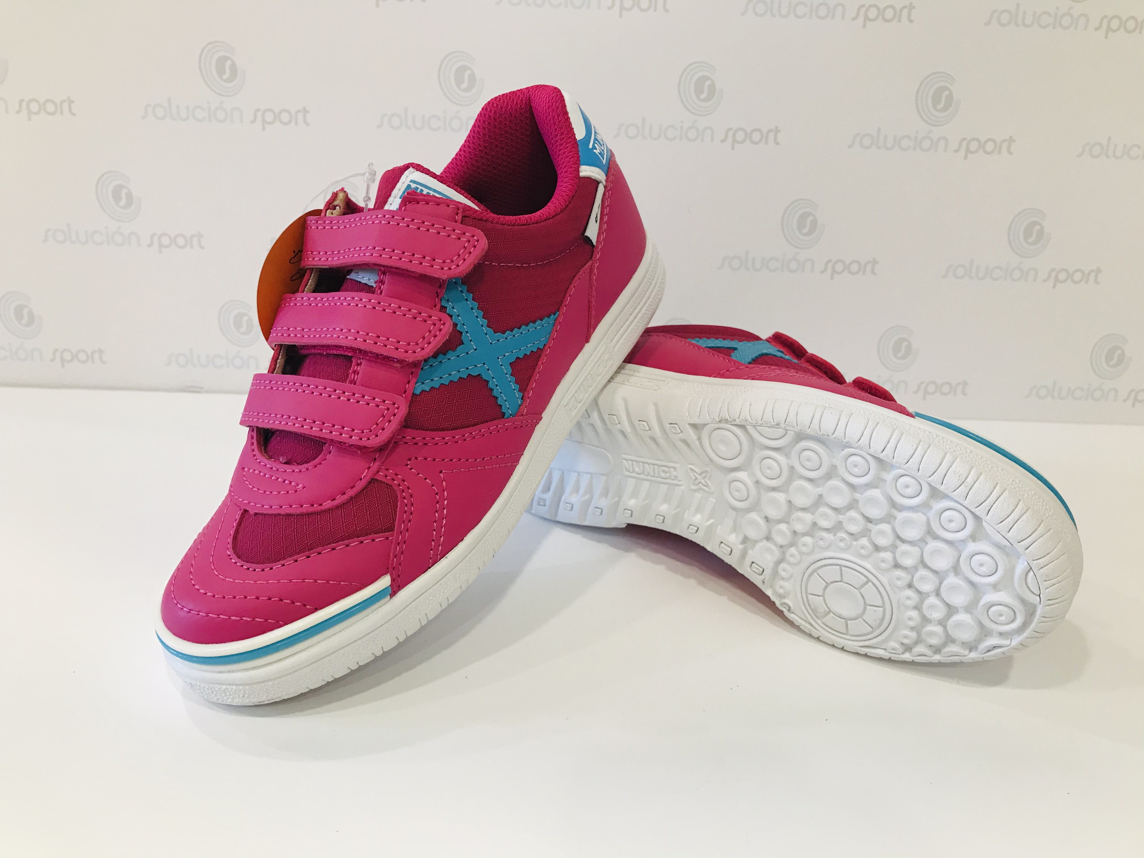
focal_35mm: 28
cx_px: 572
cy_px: 429
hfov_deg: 63.4
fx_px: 925
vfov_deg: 49.7
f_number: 1.8
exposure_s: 1/33
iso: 25
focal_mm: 3.99
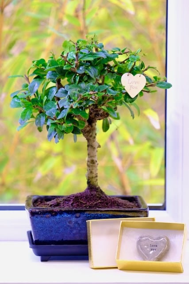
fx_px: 2141
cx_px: 94
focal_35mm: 272
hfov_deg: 5.1
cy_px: 142
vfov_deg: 7.6
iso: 2000
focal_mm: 181.1
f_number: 4.7
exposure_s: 1/60
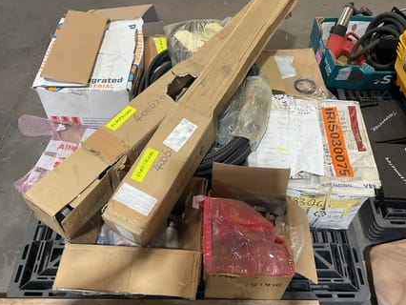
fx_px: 399
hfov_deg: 53.9
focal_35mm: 34
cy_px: 136
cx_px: 218
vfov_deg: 41.8
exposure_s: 1/50
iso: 64
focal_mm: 3
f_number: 1.8
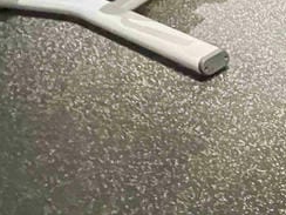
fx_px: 529
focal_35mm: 64
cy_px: -176
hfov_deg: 21.9
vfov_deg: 18.0
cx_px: 486
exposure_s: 1/40
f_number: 1.8
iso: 1250
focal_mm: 1.57
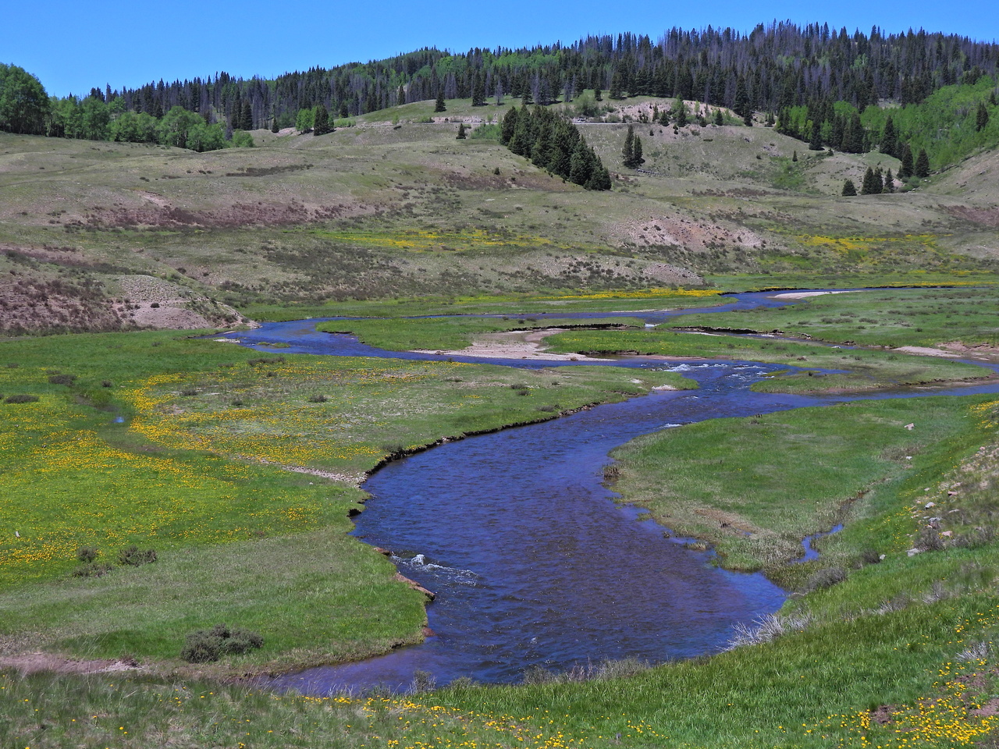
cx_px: 500
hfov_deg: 34.9
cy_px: 374
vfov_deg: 26.6
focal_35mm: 55
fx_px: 1587
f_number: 3.5
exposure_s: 1/2000
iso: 100
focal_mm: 9.8
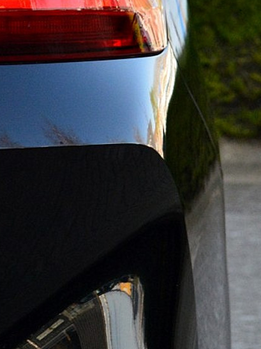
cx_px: -221
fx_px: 2042
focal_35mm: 203
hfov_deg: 7.1
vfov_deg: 9.7
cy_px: -6
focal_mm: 40
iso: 800
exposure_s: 1/320
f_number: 10
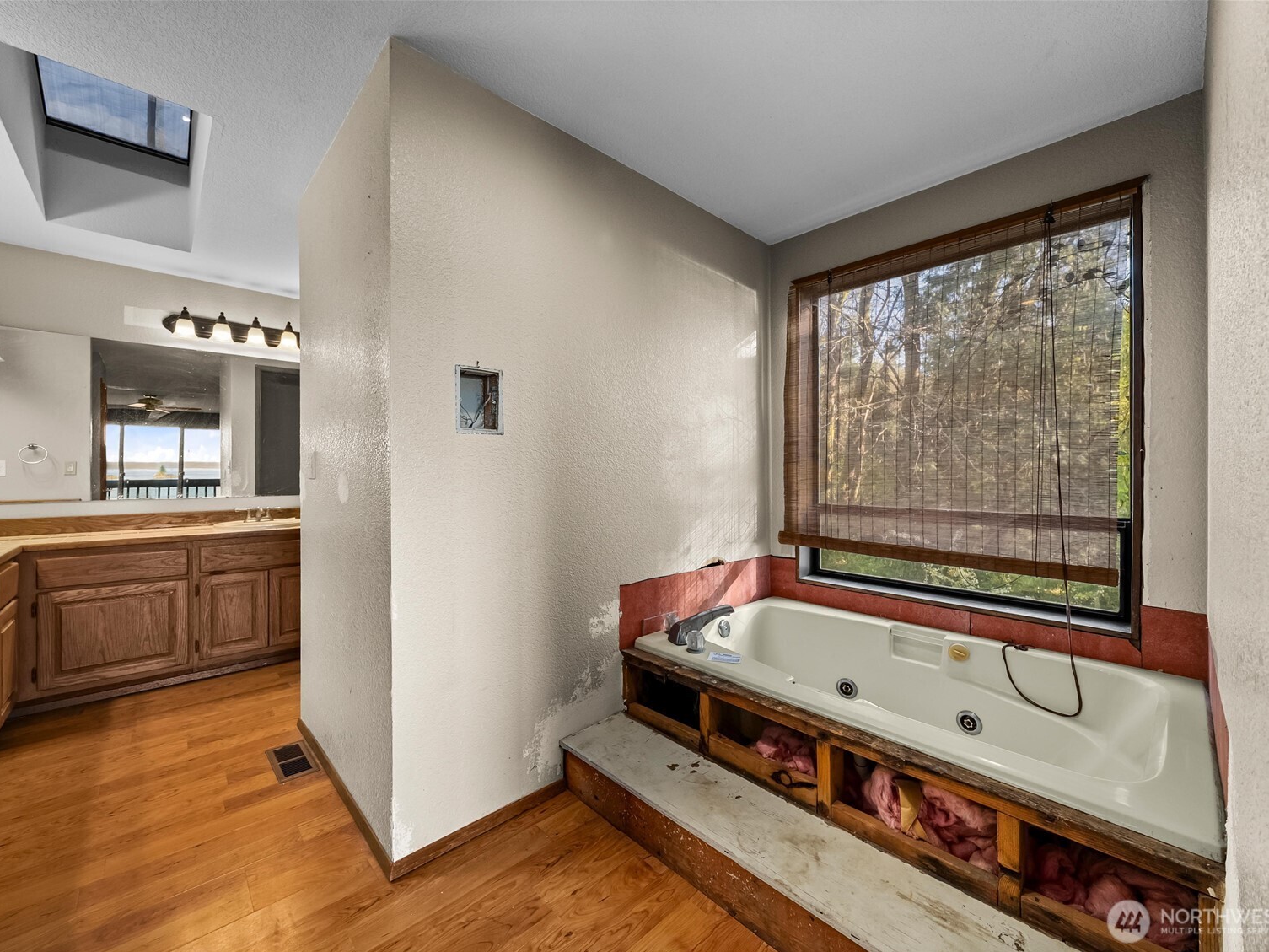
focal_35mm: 13
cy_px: 476
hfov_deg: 106.1
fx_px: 477
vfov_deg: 89.9
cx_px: 598
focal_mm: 12
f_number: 7.1
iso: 1000
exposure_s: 1/13
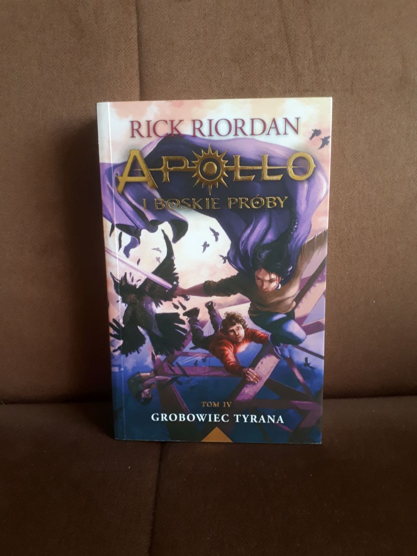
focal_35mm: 27
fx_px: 434
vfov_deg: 65.3
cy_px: 278
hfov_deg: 51.4
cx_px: 208
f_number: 1.9
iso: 200
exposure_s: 1/15
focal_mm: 3.6
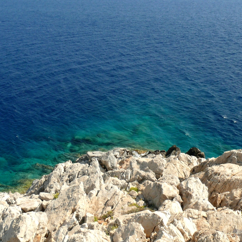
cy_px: 80
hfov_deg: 30.3
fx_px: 443
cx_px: 164
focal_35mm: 56
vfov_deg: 30.3
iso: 100
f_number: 5
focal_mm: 7.4
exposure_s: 1/200
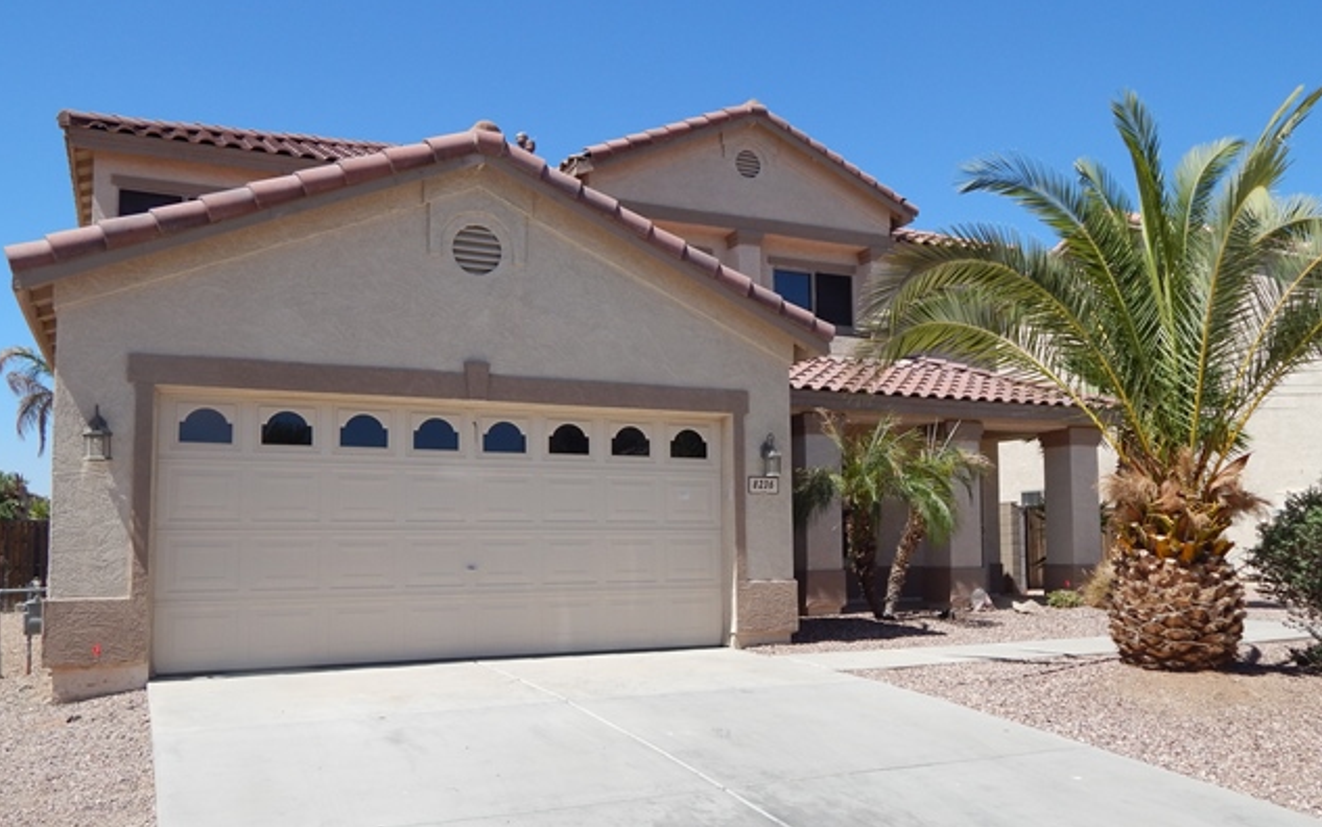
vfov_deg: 41.7
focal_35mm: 30
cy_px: 476
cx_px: 656
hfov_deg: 62.9
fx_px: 1081
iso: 125
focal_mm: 5.1
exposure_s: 1/500
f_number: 6.3
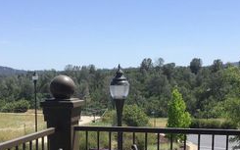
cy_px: 151
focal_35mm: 67
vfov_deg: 18.9
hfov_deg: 30.6
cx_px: 115
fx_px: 438
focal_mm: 3.3
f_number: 2.4
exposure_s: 1/1294
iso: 25
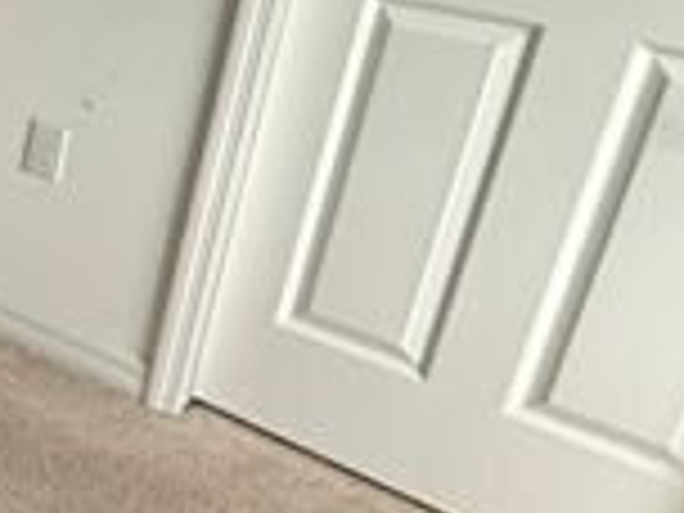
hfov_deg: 17.9
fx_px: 1284
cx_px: -745
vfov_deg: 22.4
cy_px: 130
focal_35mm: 65
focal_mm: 2.22
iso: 320
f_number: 2.2
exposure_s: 1/94
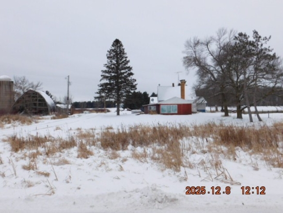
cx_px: 142
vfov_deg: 39.7
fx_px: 294
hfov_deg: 51.4
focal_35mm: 36
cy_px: 106
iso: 125
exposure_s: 1/800
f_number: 3.5
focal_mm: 6.3
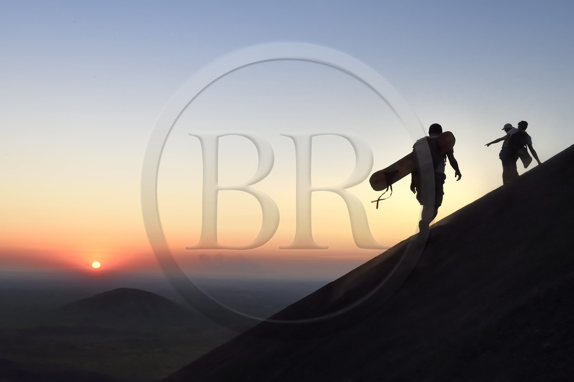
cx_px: 287
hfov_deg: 50.7
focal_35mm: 38
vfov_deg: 35.0
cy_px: 191
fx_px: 606
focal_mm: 38
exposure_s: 1/125
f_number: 22
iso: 1600
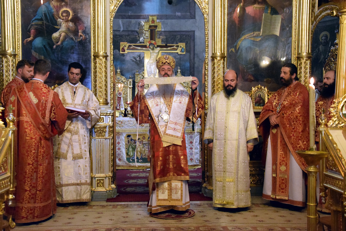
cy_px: 116
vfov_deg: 25.7
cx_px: 173
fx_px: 505
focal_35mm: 52
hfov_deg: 37.9
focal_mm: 35
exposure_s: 1/50
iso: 8000
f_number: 4.5
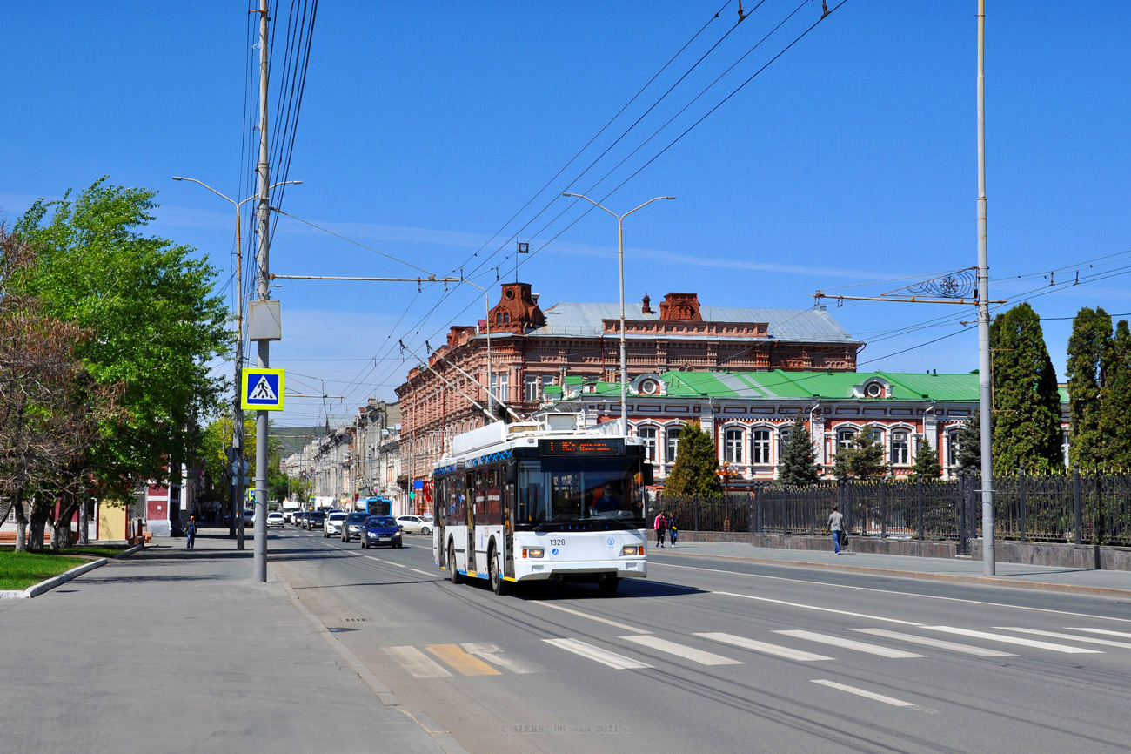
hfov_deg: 38.9
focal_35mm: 51
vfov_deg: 26.5
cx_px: 566
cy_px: 377
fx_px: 1602
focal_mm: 34
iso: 200
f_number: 9
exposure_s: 1/640
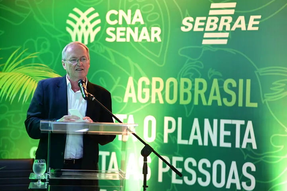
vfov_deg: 16.1
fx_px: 677
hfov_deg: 23.9
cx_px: 144
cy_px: 96
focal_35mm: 85
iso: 800
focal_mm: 85
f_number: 1.8
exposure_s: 1/200
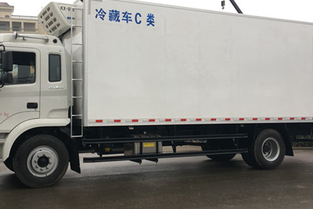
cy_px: 99
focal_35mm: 45
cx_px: 144
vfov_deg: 29.9
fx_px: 391
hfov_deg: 43.6
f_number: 2.2
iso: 25
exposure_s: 1/50
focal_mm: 4.15
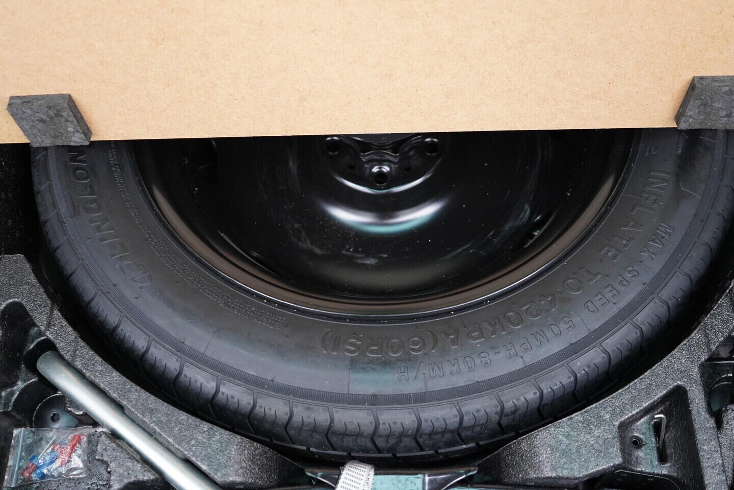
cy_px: 245
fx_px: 734
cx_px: 367
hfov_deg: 53.1
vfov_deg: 36.9
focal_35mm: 36
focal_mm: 24
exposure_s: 1/40
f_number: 2.8
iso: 640
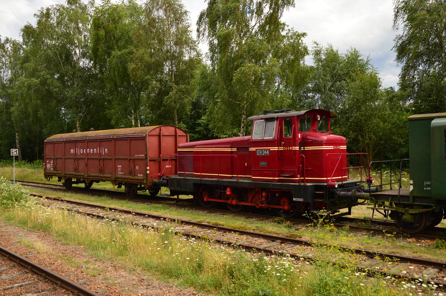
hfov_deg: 57.3
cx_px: 223
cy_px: 148
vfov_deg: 39.9
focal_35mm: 33
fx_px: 408
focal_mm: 22
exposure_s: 1/500
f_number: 5.6
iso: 200
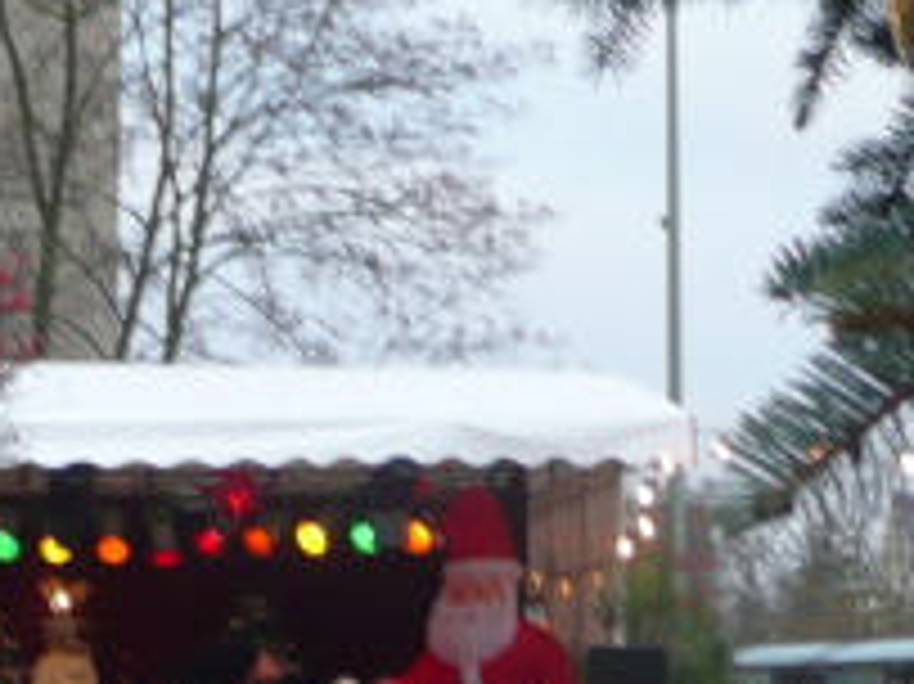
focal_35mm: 150
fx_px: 3958
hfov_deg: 13.2
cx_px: 302
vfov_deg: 9.9
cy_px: 302
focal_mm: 6.2
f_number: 3.8
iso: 100
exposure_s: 1/50
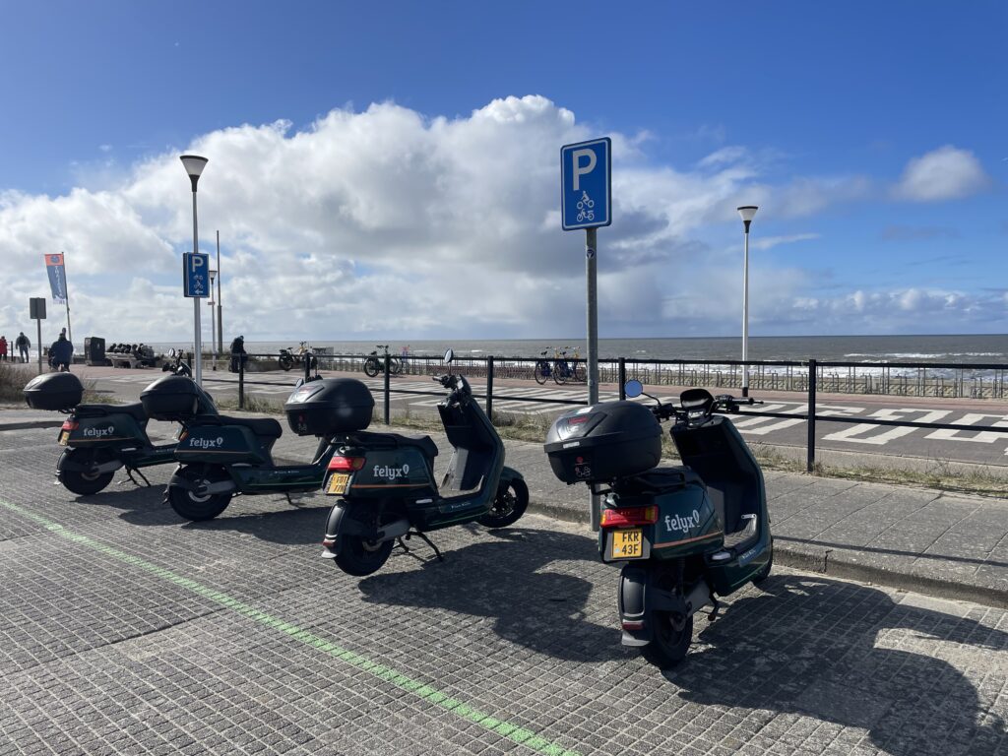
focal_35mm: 26
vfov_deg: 53.1
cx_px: 504
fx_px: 757
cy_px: 378
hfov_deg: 67.3
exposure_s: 1/6135
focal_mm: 4.2
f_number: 1.6
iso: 32
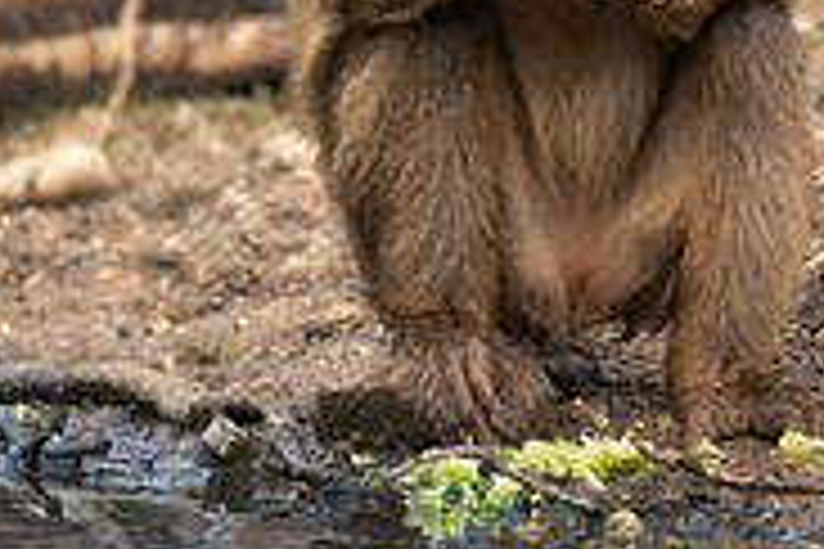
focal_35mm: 1507
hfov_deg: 1.4
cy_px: -47
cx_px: 617
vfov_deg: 0.9
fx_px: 34491
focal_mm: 600
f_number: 6.3
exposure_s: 1/800
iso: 800
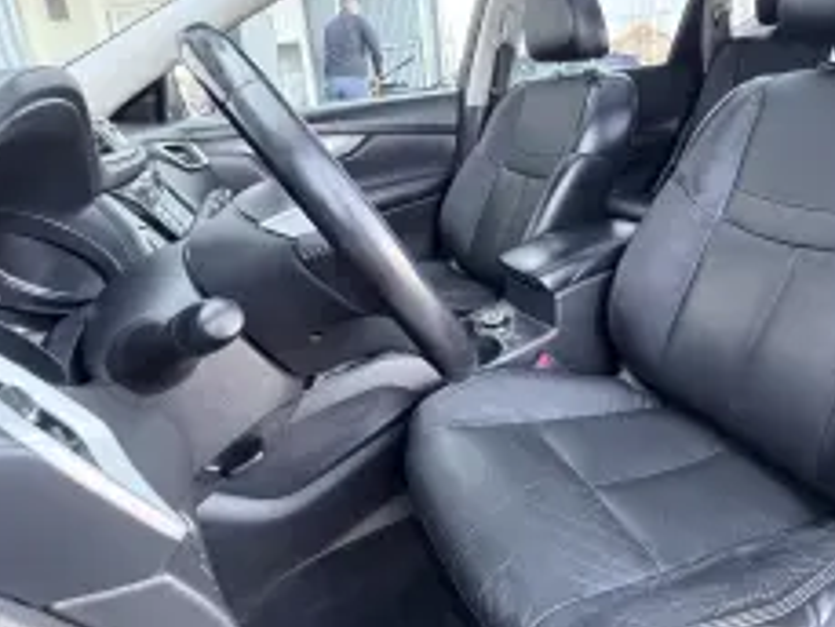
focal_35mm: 22
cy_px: 244
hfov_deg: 75.6
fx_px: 531
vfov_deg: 60.5
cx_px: 496
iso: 320
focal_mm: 2.22
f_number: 2.2
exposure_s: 1/114
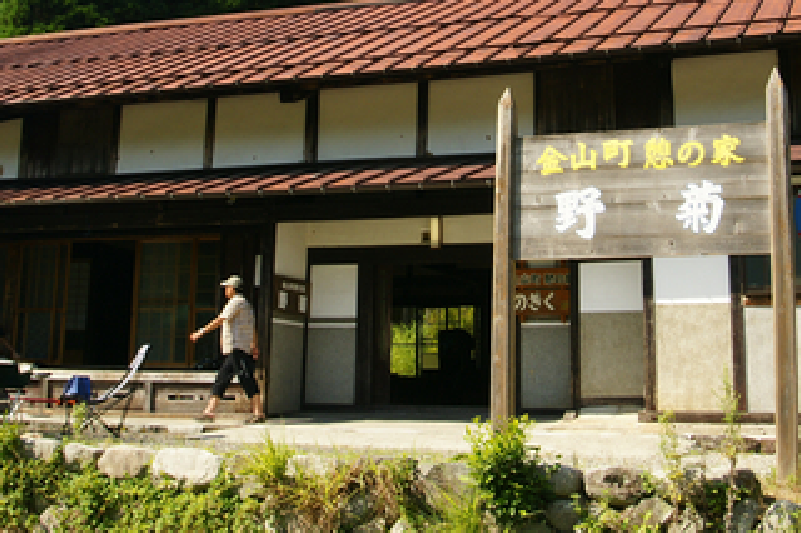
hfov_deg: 38.9
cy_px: 63
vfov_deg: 25.7
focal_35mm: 51
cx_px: 428
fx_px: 1134
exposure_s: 1/40
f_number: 10
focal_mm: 17
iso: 200
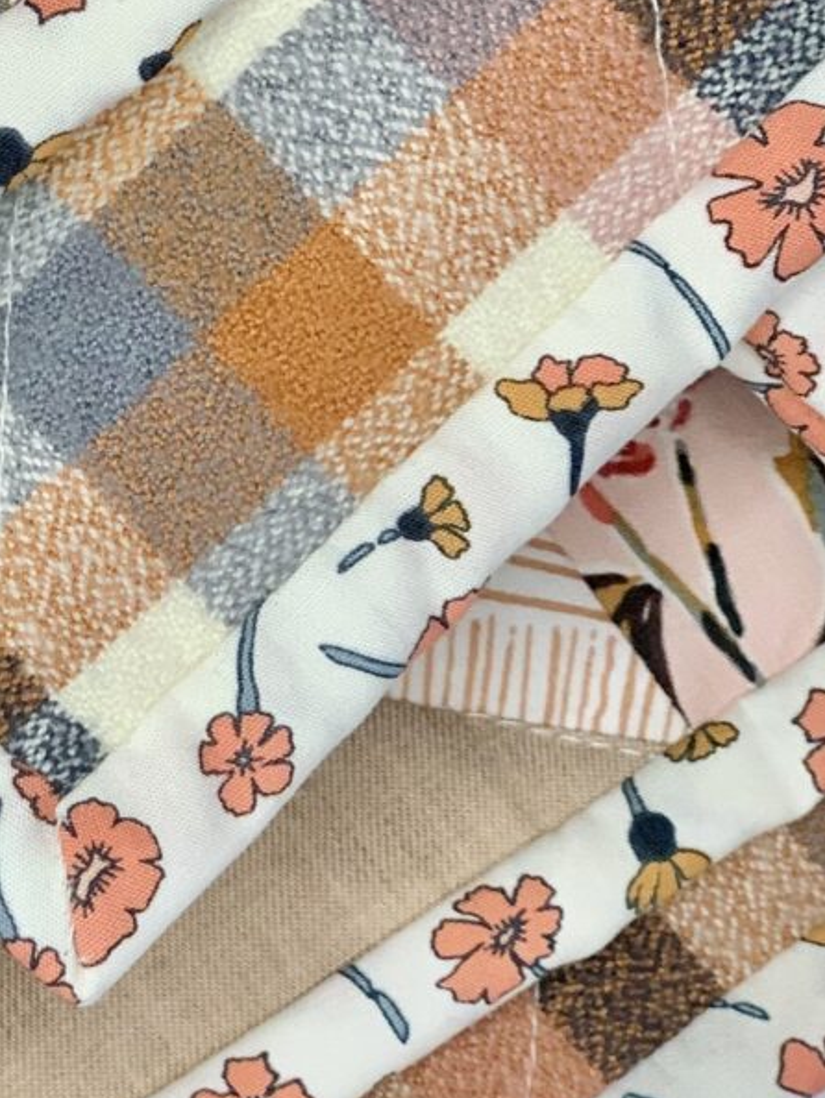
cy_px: 316
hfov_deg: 10.4
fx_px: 4446
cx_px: -135
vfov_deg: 14.1
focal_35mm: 140
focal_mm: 6
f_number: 2.4
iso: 125
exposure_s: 1/122
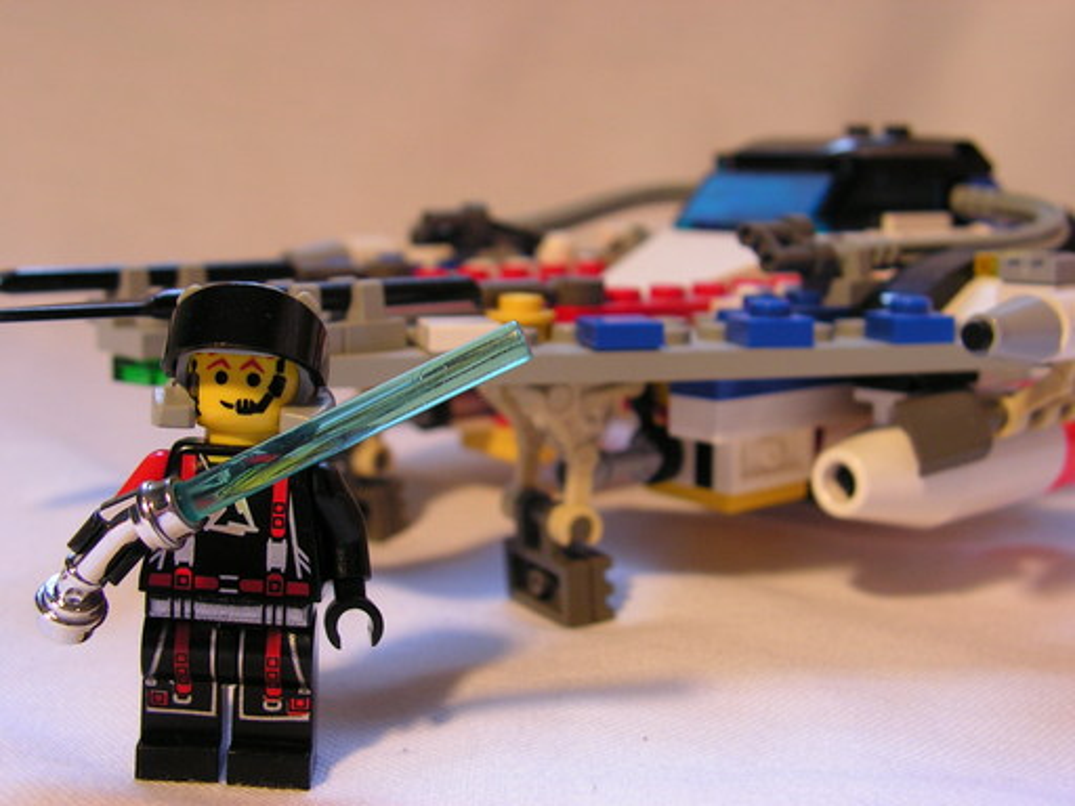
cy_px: 403
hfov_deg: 42.1
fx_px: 1397
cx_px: 538
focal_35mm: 45
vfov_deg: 32.2
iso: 100
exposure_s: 1/40
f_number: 3.2
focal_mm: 7.6
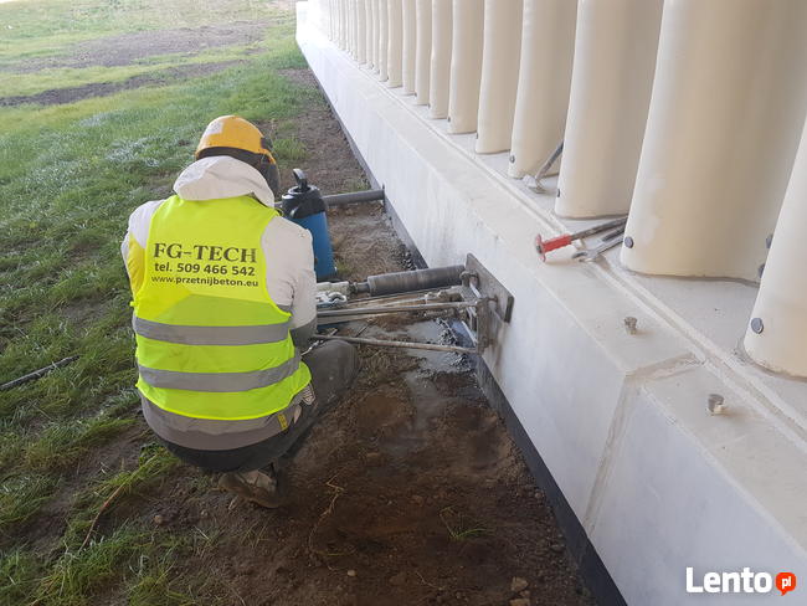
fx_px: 606
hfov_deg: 67.3
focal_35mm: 26
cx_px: 404
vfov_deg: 53.1
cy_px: 303
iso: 64
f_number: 1.7
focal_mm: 4.2
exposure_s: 1/100
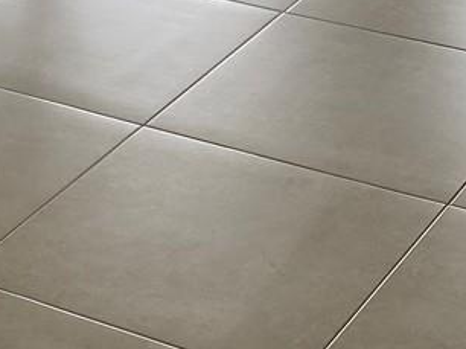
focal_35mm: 136
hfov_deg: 14.3
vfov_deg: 9.9
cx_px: -8
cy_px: -407
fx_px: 1829
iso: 50
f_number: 1.8
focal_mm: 4.25
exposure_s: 1/122
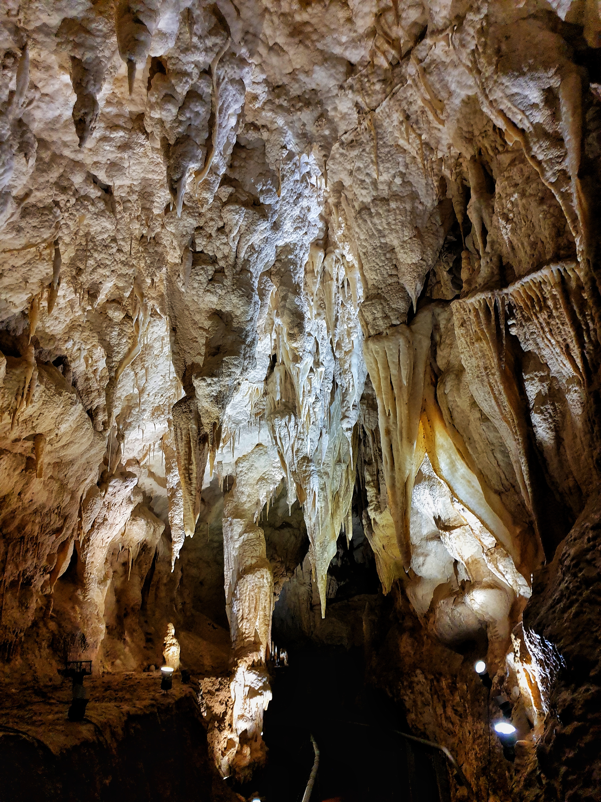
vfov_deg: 67.3
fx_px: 602
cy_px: 401
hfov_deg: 53.1
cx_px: 300
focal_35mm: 26
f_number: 1.5
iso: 250
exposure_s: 1/19
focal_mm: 4.3
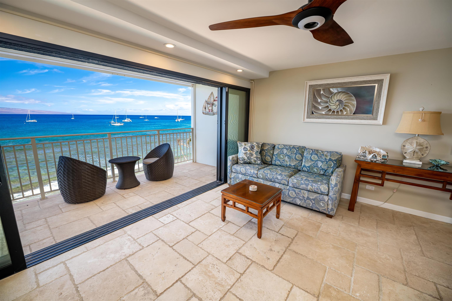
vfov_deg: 81.2
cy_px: 150
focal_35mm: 14
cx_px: 226
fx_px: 176
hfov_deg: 104.3
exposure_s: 1/320
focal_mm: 14
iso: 320
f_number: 5.6
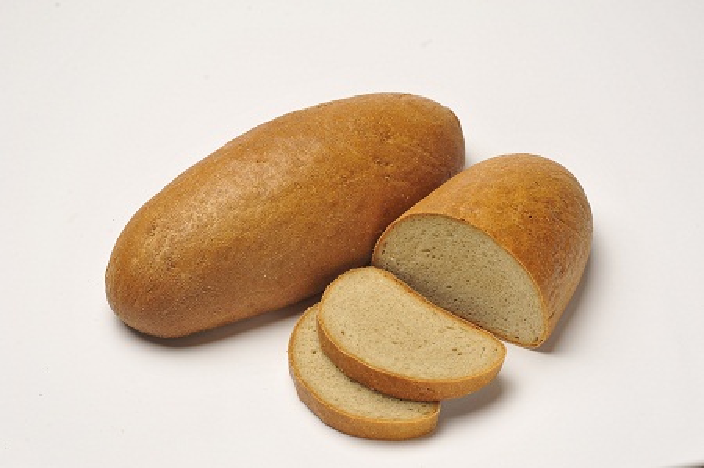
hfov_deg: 23.9
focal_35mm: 85
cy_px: 234
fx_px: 1660
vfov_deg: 16.0
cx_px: 352
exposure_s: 1/125
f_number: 11
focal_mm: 85
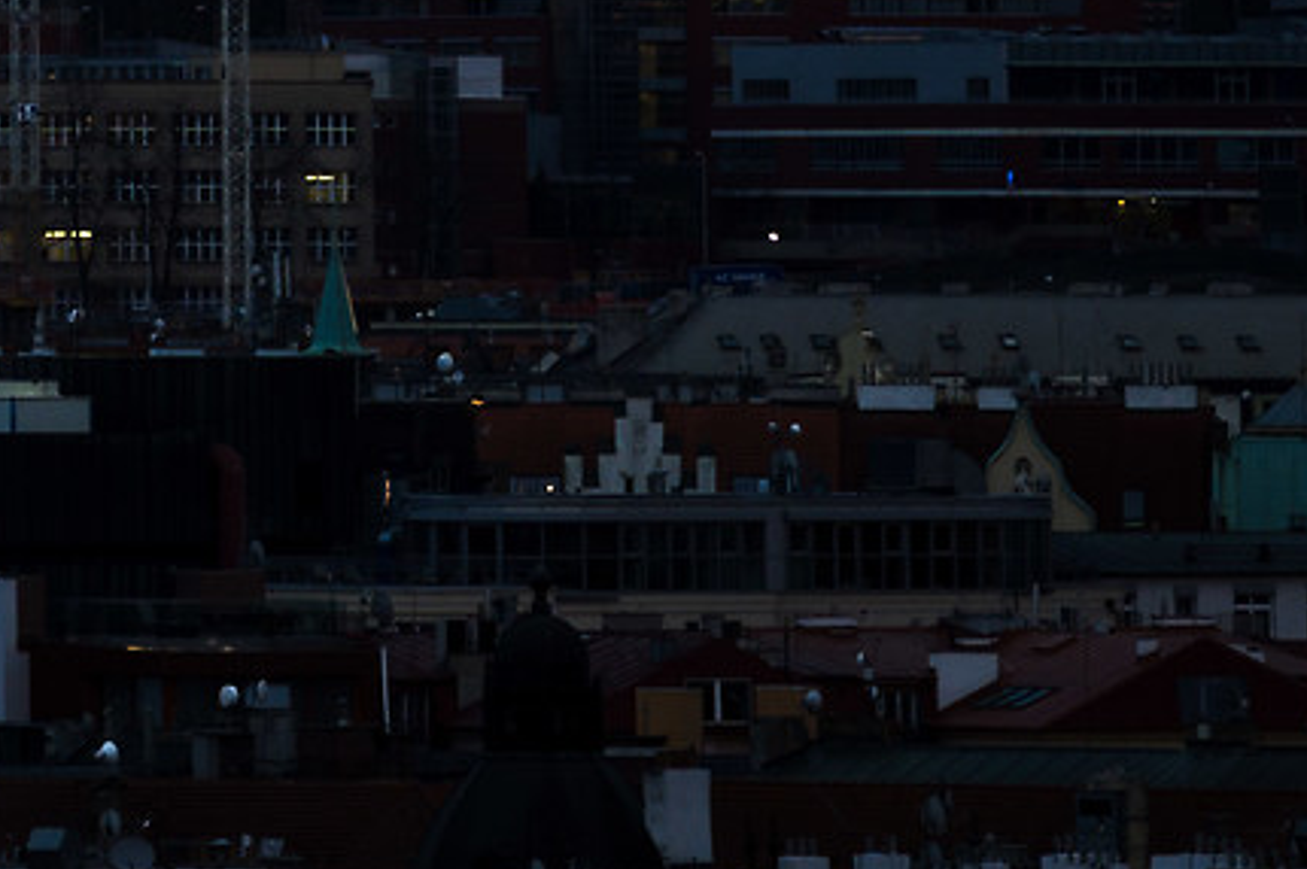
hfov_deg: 2.3
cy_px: -1477
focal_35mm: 880
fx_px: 31916
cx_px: -1331
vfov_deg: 1.6
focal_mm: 105
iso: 100
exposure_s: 1/10
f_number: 8
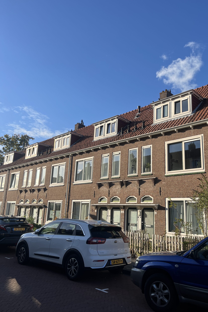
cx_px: 121
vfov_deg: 65.5
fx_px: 243
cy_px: 154
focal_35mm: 28
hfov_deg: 46.2
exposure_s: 1/2632
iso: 50
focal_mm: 5.1
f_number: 1.6
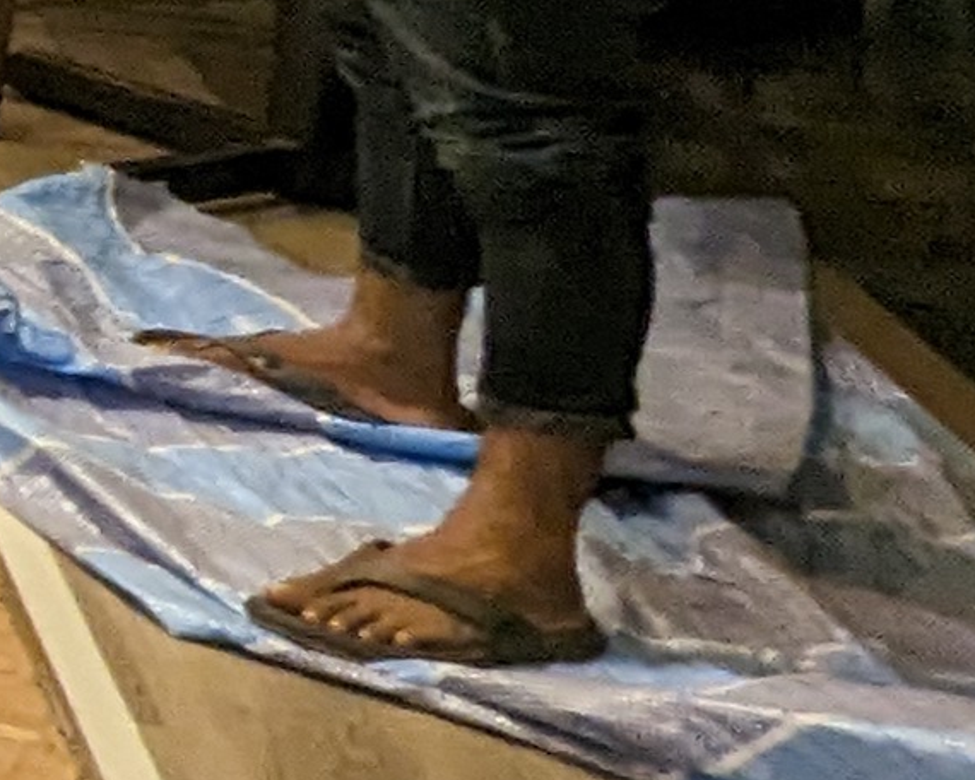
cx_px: -2224
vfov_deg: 14.6
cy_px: -662
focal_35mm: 91
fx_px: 2626
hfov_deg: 10.4
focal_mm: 1.95
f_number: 2.2
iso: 213
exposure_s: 1/33.3
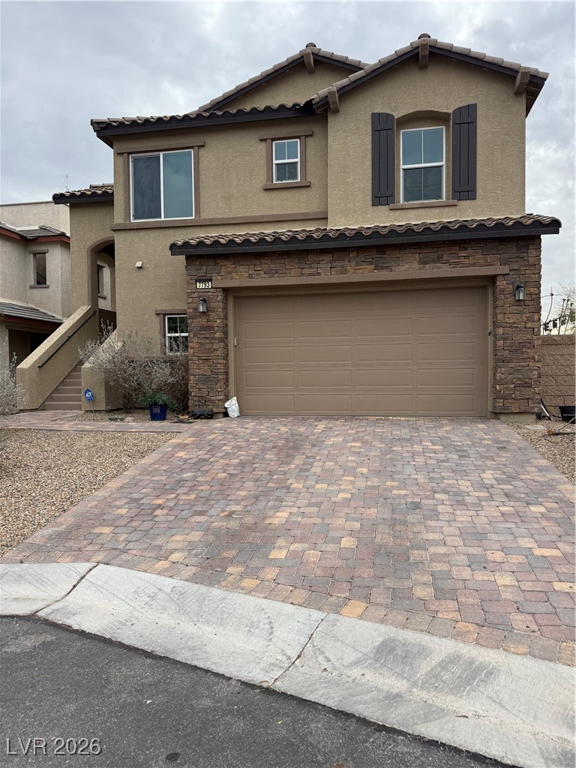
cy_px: 384
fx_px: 532
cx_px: 288
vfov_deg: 71.6
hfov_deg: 56.8
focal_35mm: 24
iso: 100
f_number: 1.78
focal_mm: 6.76
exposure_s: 1/3021
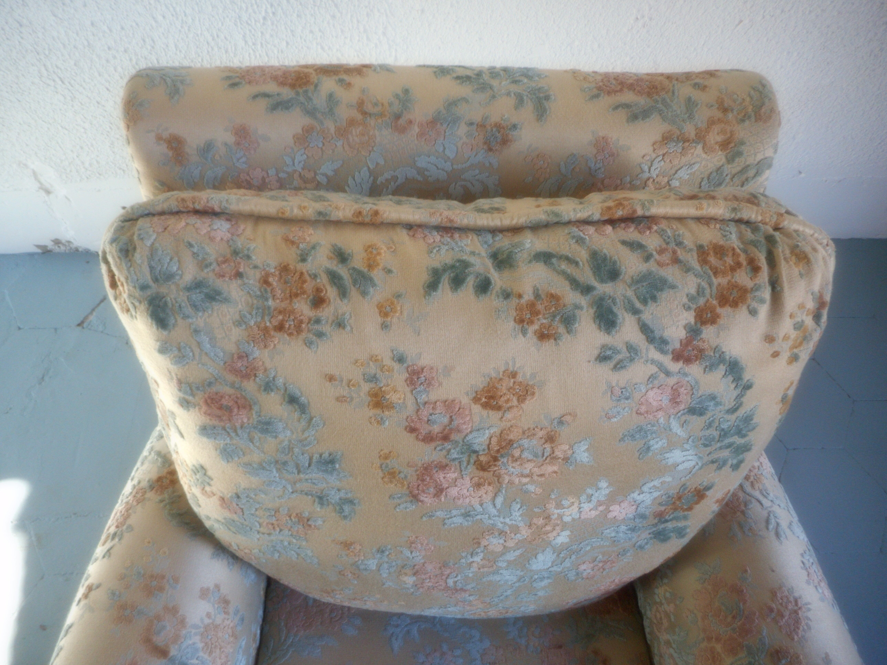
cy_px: 332
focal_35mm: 25
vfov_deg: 54.9
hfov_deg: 69.4
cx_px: 444
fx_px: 641
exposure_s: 1/30
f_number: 3.7
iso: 250
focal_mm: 4.5
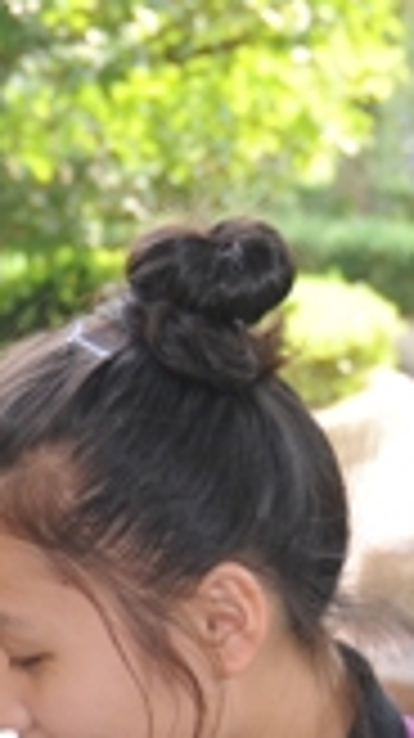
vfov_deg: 12.3
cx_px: -326
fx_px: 3383
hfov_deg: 6.8
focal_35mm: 173
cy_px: 796
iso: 200
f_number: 4.5
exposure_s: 1/50
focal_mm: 45
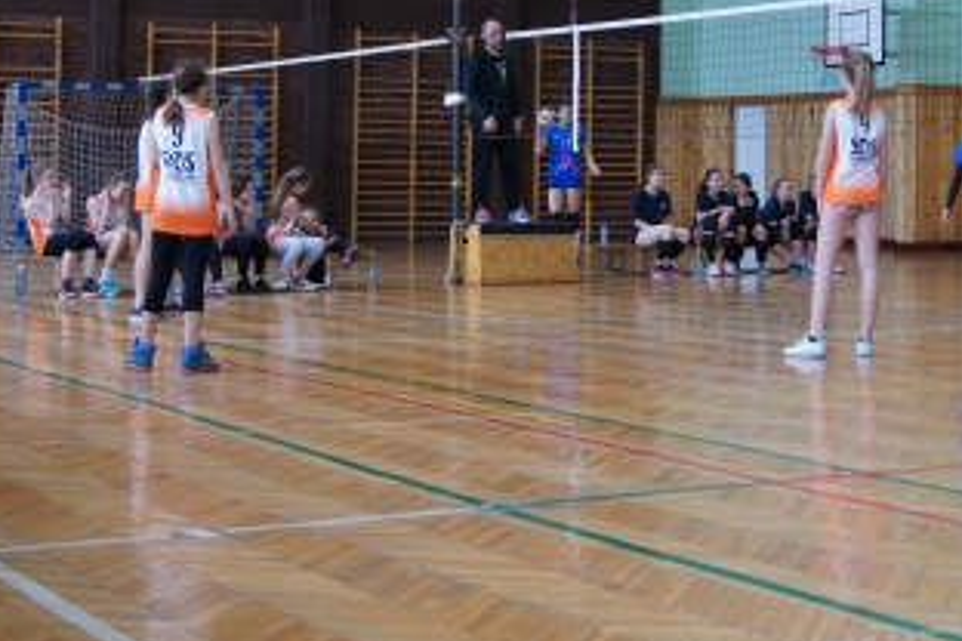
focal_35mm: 75
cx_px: 617
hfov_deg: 26.9
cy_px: 94
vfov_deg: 18.0
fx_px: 2004
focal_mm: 26
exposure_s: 1/40
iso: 400
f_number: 4
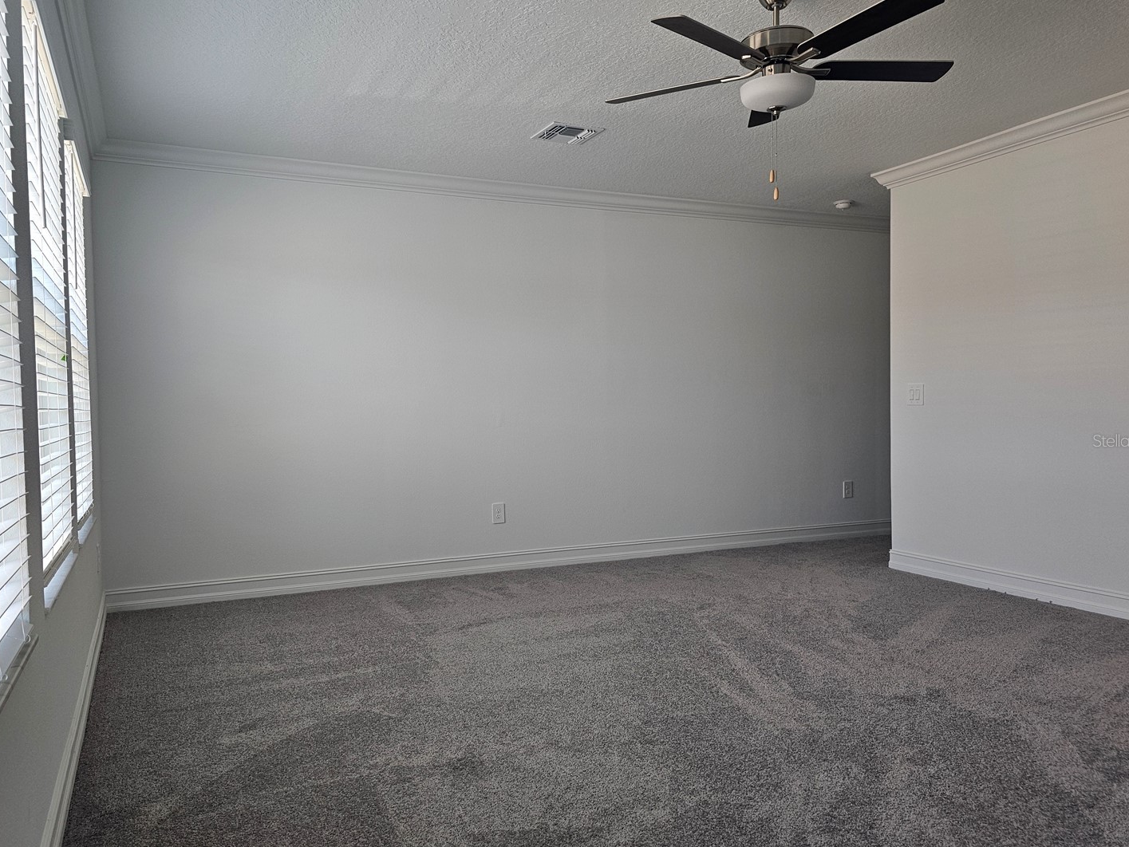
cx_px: 530
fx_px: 848
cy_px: 440
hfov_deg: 67.2
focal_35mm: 26
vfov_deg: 53.1
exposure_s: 1/120
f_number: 1.7
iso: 80
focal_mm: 6.3
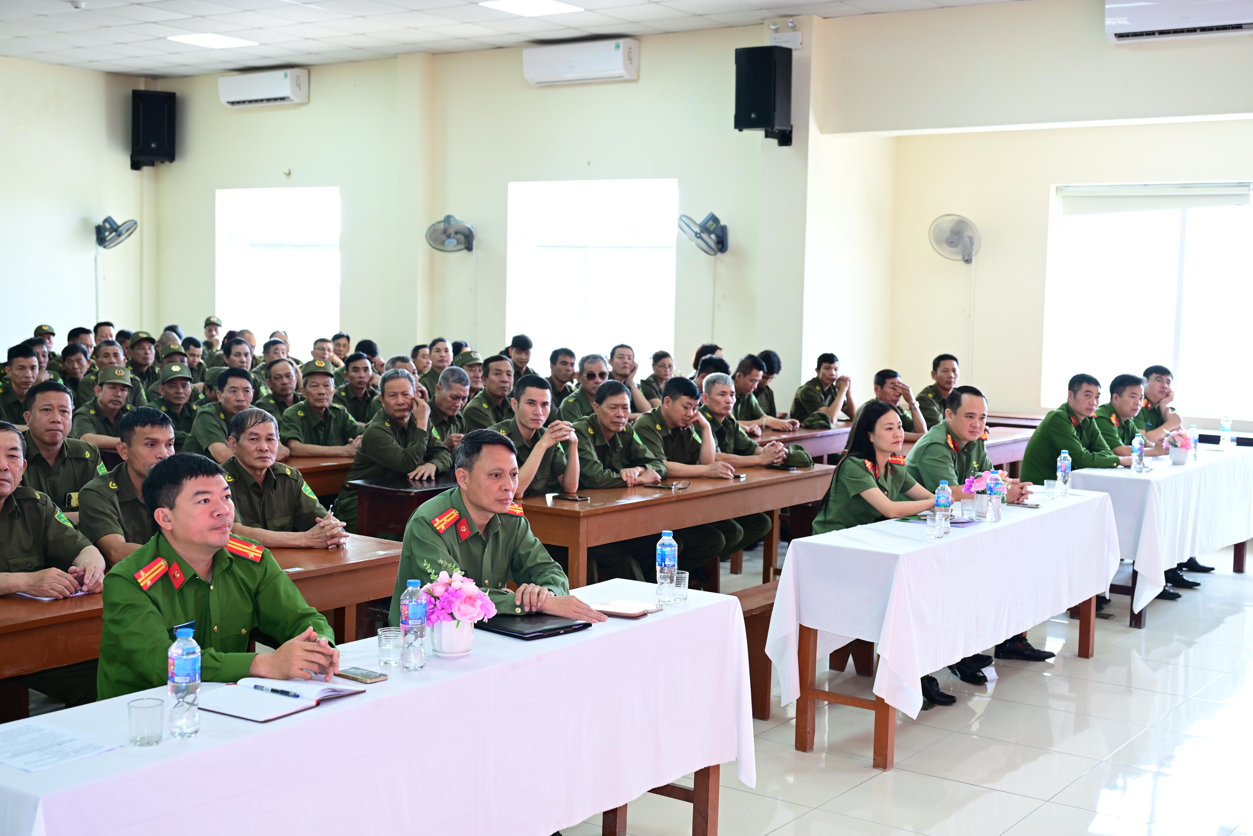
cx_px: 626
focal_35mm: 42
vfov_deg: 31.9
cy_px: 418
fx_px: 1462
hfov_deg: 46.4
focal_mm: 42
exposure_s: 1/160
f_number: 4
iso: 1600
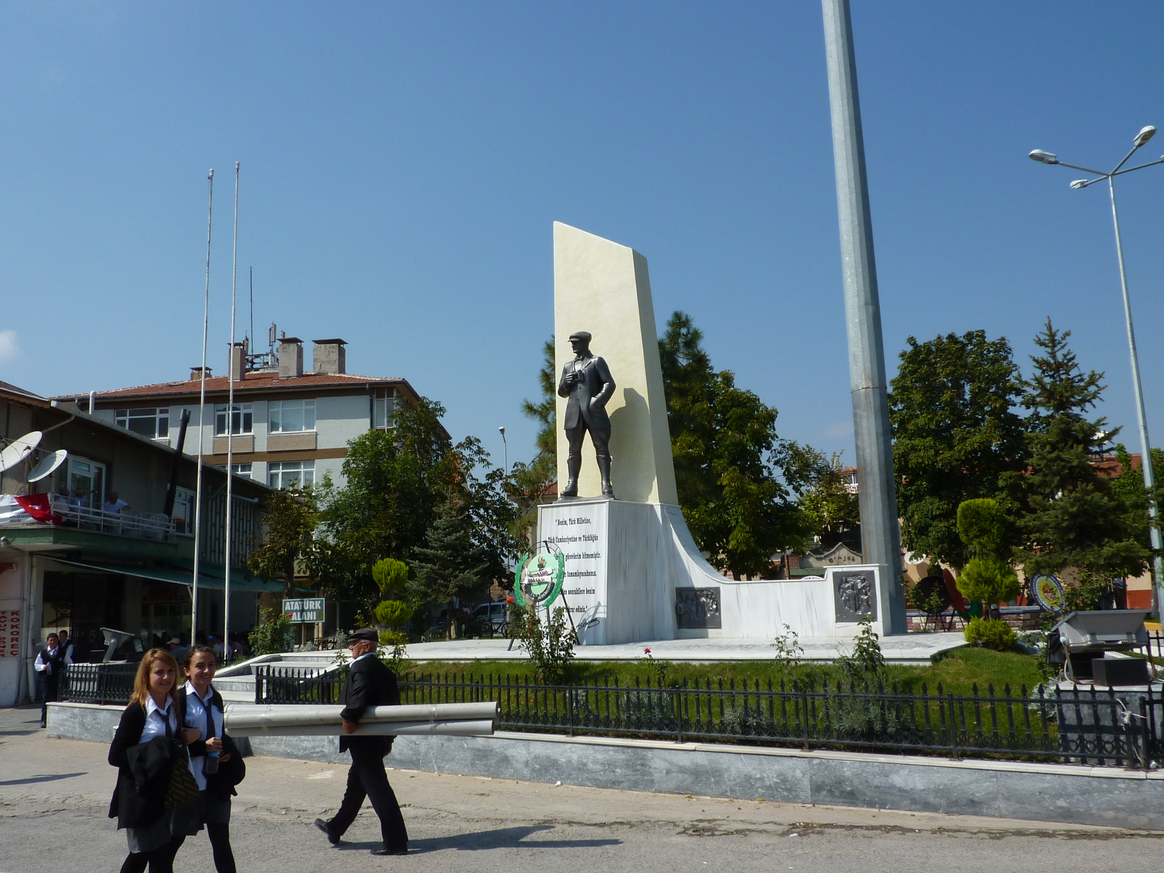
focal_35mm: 28
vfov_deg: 49.7
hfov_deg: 63.4
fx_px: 941
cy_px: 453
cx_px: 580
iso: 80
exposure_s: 1/500
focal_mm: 4.1
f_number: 5.6
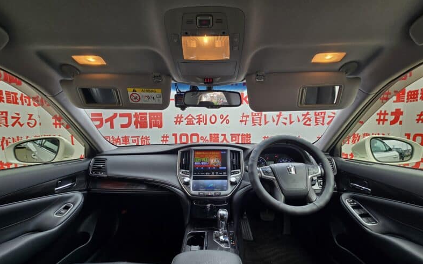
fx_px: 161
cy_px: 151
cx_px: 213
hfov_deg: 105.3
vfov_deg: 78.2
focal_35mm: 14
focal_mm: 2.2
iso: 64
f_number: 2.2
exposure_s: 1/150
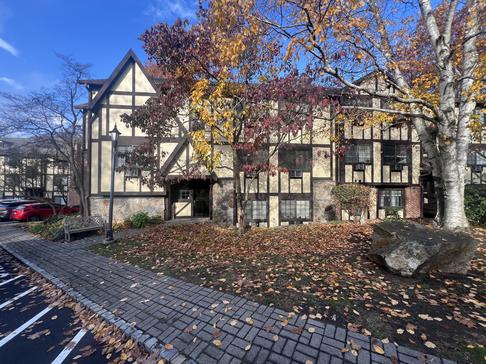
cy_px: 182
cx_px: 243
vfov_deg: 89.9
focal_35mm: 13
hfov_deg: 106.2
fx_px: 183
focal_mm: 1.57
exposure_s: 1/367
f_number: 1.8
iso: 32
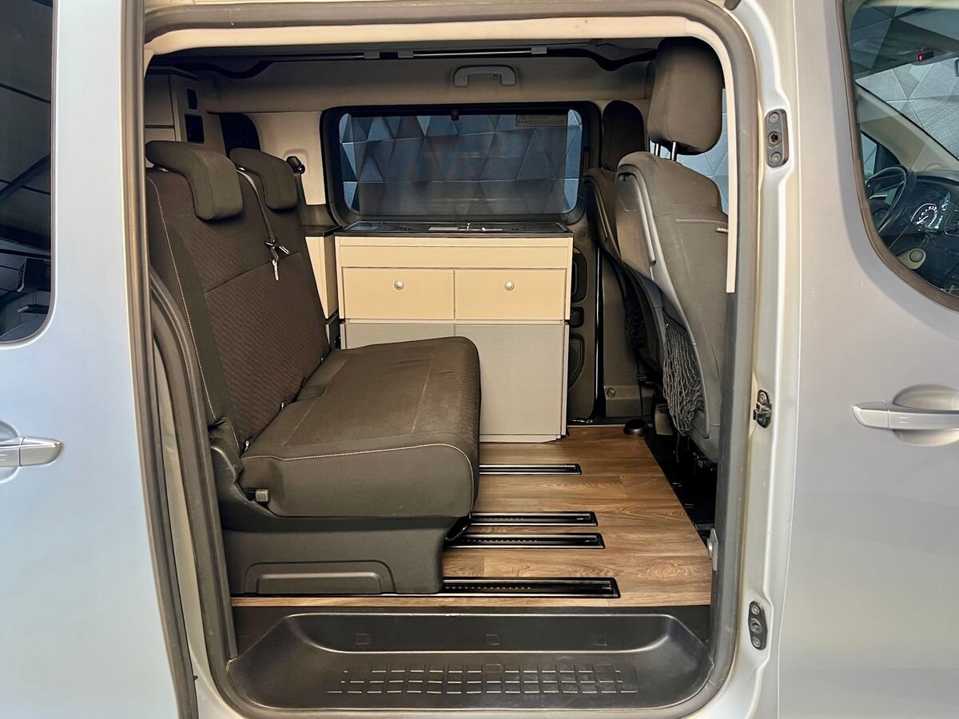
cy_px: 360
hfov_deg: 67.3
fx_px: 720
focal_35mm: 26
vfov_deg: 53.1
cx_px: 480
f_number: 1.5
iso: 400
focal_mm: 5.7
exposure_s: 1/60
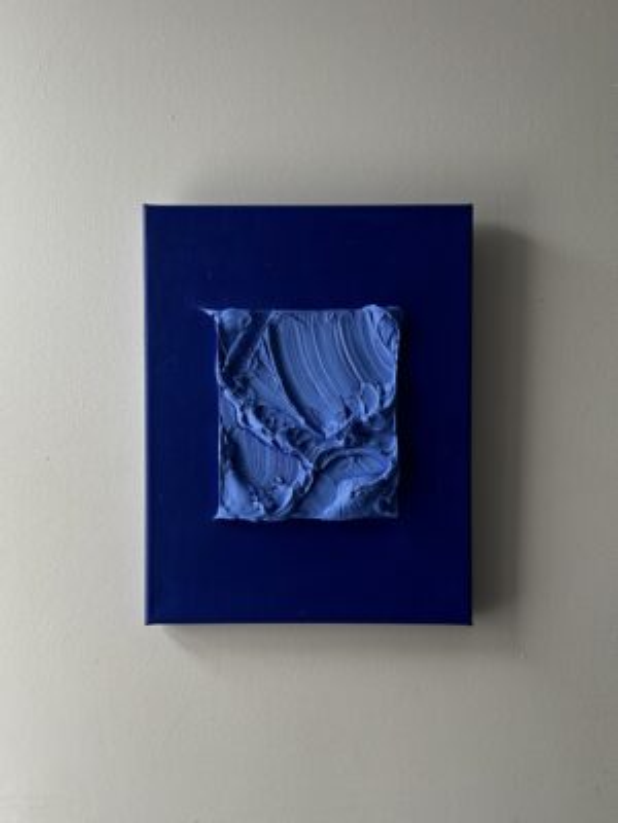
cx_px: 309
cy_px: 412
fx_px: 619
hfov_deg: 53.1
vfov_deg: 67.3
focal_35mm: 26
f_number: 1.5
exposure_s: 1/109
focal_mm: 5.7
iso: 125
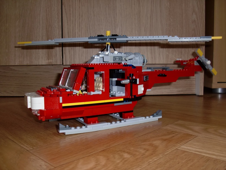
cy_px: 85
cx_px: 113
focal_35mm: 36
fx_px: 235
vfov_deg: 39.7
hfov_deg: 51.4
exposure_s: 1/30
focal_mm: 6.3
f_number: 2.8
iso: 125
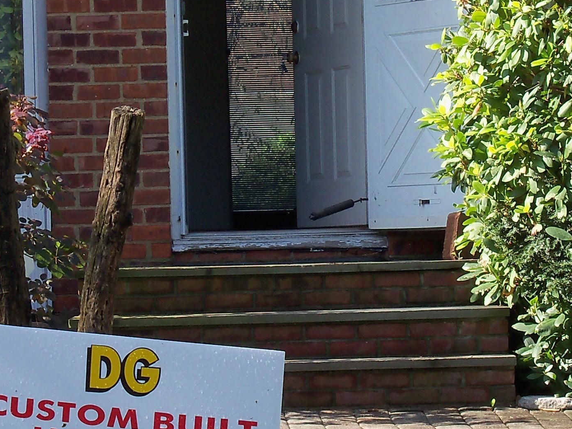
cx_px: 240
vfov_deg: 8.1
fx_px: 3040
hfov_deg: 10.7
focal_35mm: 184
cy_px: 166
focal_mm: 12.3
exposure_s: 1/160
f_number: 4.1
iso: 80
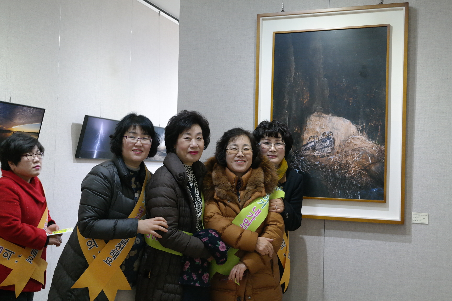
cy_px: 150
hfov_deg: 45.4
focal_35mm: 43
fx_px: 540
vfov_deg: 31.2
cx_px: 226
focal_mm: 28
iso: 1600
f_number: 4
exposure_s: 1/50
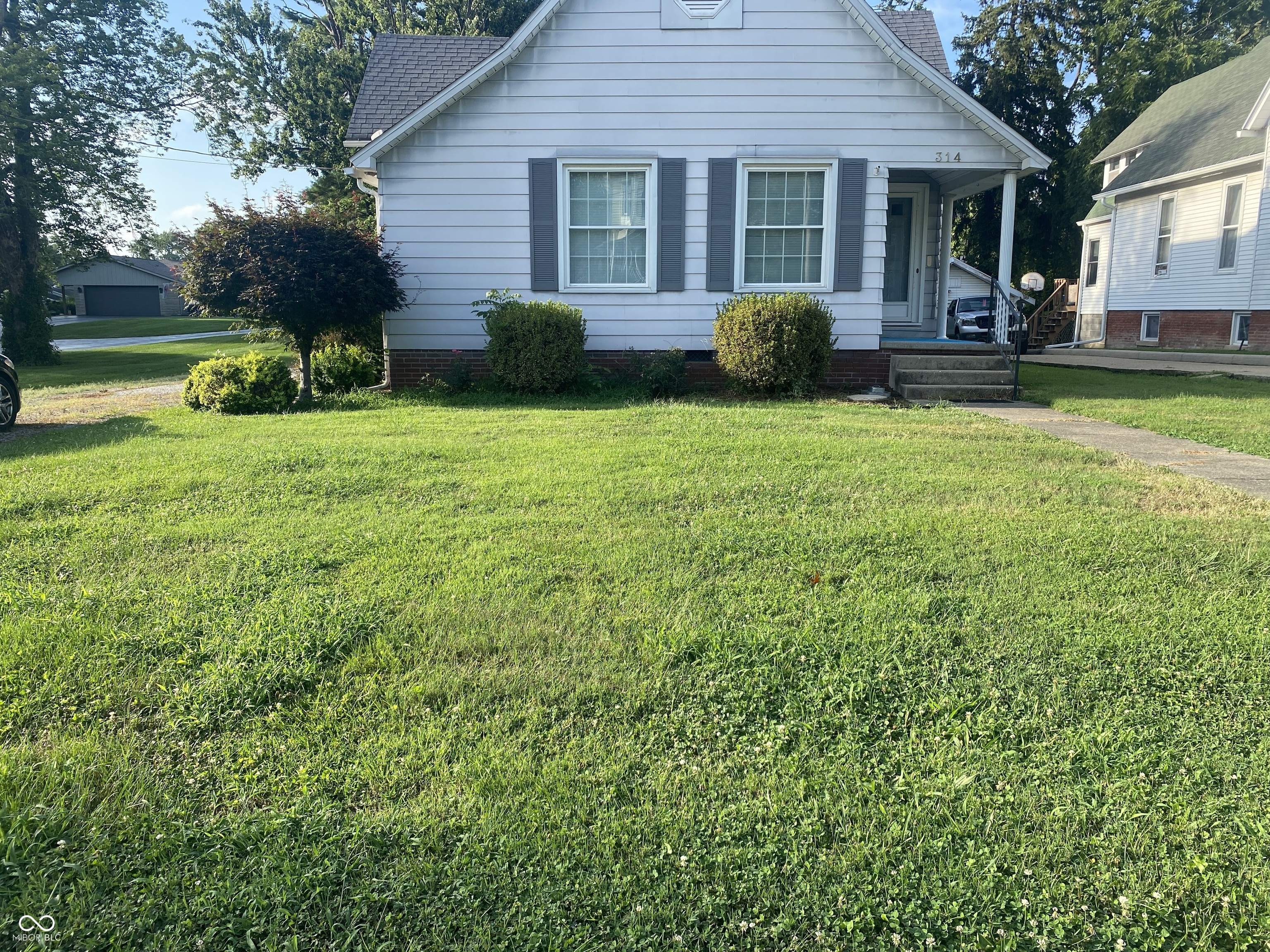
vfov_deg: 53.1
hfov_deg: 67.3
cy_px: 476
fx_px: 954
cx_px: 635
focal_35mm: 26
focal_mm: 4.25
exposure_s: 1/719
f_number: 1.8
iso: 32
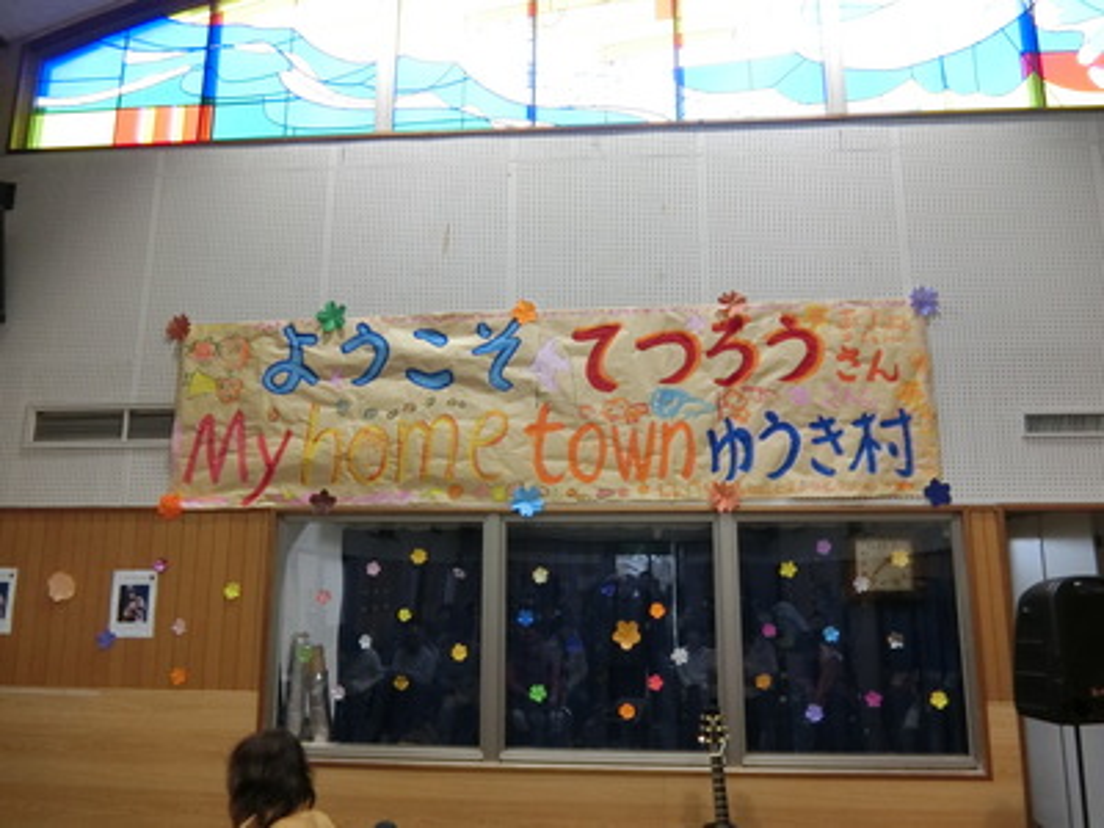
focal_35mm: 25
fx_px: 797
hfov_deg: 69.4
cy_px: 414
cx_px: 552
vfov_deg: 54.9
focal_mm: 4.5
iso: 400
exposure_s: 1/60
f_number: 3.5
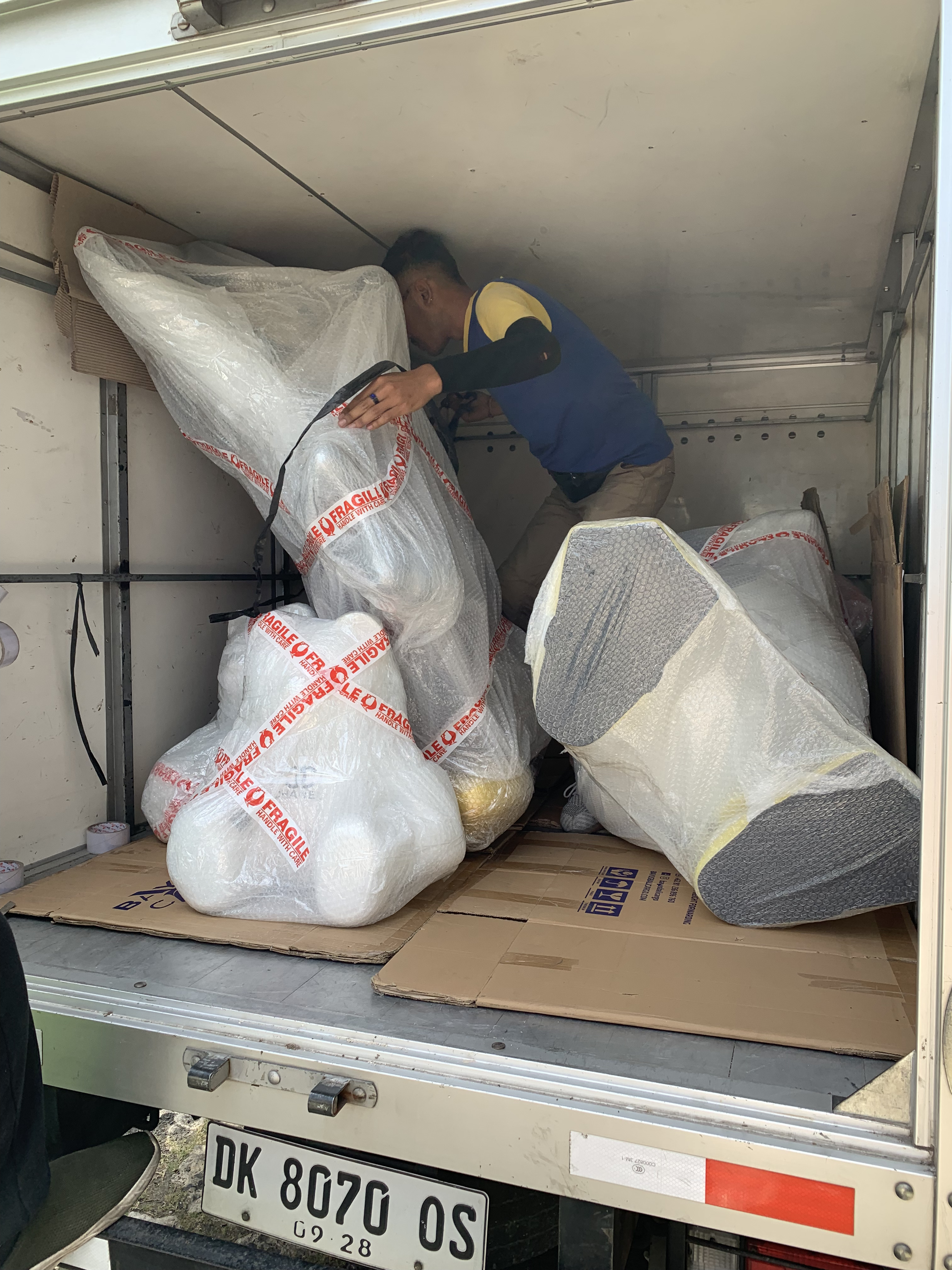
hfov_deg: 53.1
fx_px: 953
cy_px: 635
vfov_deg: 67.3
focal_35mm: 26
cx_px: 476
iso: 25
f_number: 1.8
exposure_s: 1/337
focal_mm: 4.25
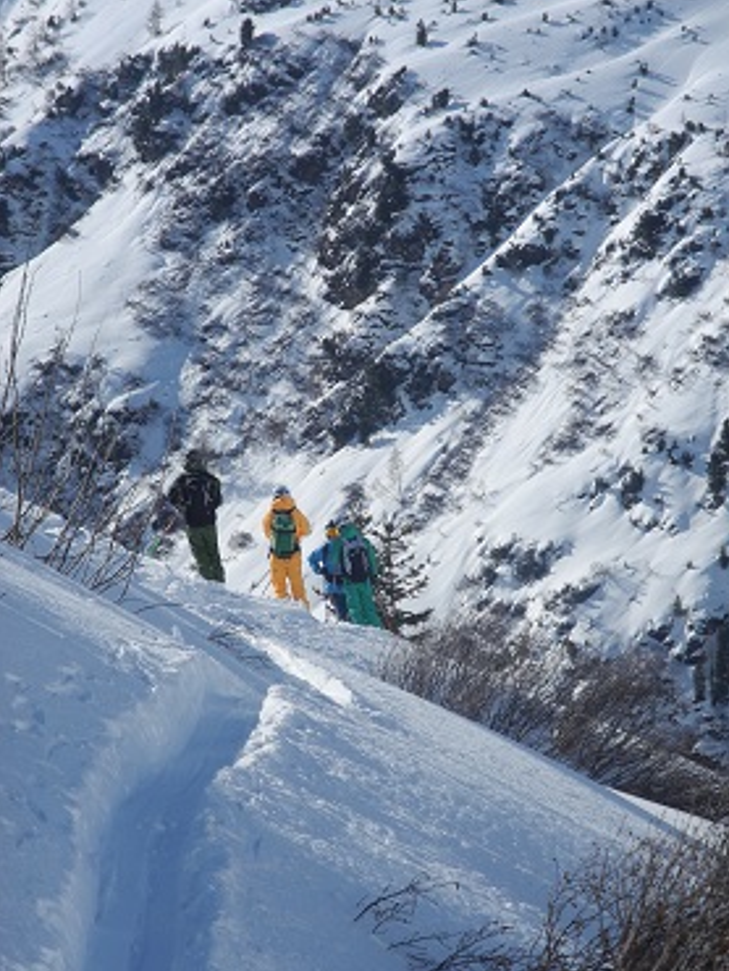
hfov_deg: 6.9
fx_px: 6058
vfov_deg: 9.2
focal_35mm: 216
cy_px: 514
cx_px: 391
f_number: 5.6
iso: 100
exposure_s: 1/933
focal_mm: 42.6
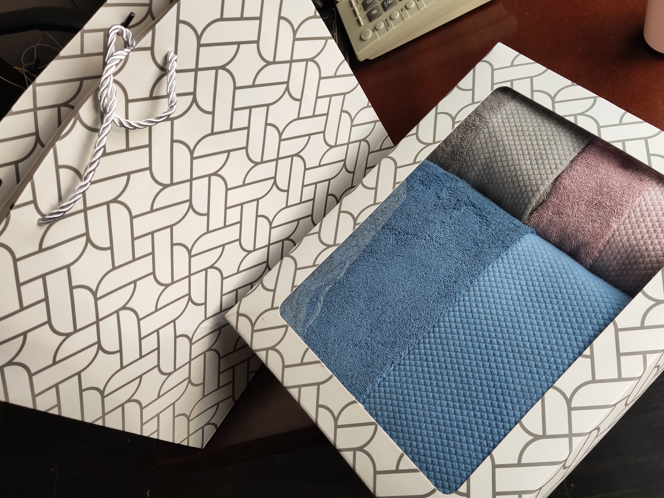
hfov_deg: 45.7
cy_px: 252
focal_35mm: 41
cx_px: 367
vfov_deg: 35.1
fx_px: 786
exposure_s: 1/100
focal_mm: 4.74
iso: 77
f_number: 1.79
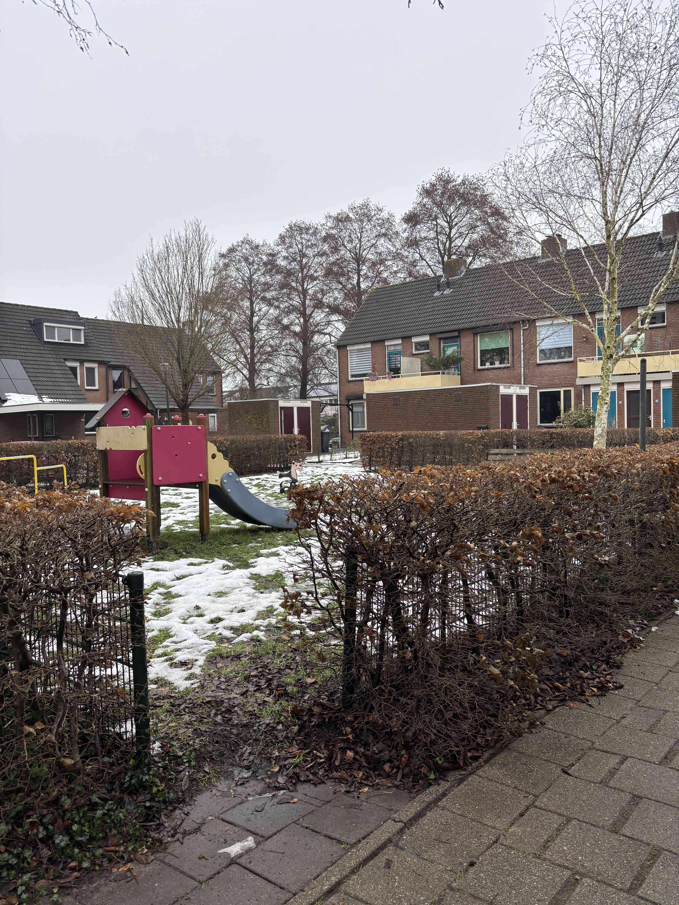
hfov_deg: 53.1
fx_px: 680
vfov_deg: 67.3
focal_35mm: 26
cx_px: 340
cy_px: 452
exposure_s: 1/337
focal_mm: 5.96
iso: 50
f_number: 1.6
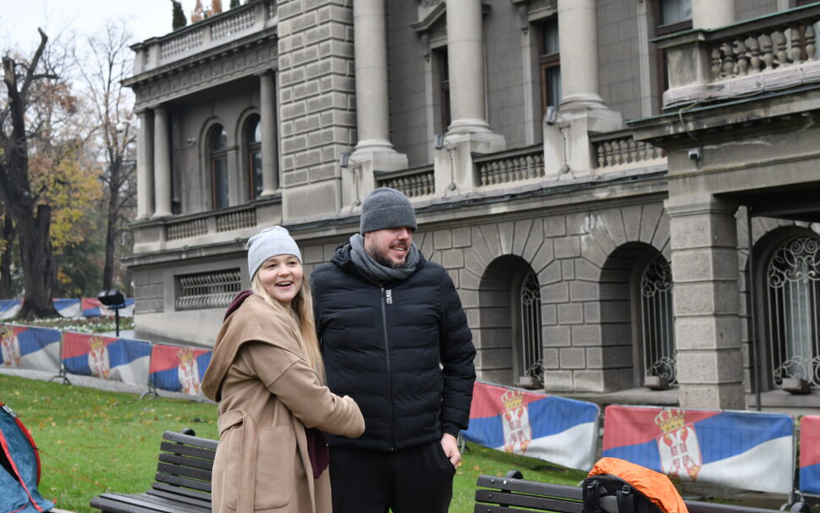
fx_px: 1207
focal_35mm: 54
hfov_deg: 37.5
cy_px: 280
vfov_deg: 24.0
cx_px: 419
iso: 1250
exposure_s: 1/320
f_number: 5.6
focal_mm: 50
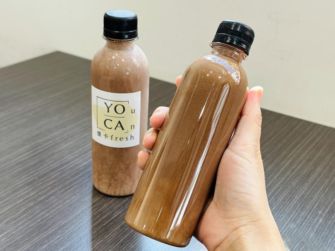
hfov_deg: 39.7
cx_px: 168
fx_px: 465
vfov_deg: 30.3
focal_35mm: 48
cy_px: 126
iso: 80
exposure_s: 1/61
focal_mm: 6.86
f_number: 1.78
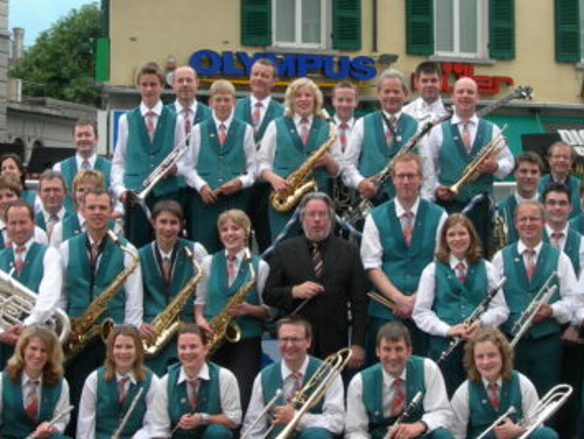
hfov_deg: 26.0
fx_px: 1267
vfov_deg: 19.7
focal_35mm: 75
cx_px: 317
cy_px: 179
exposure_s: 1/168
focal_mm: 8.5
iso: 50
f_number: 4.9
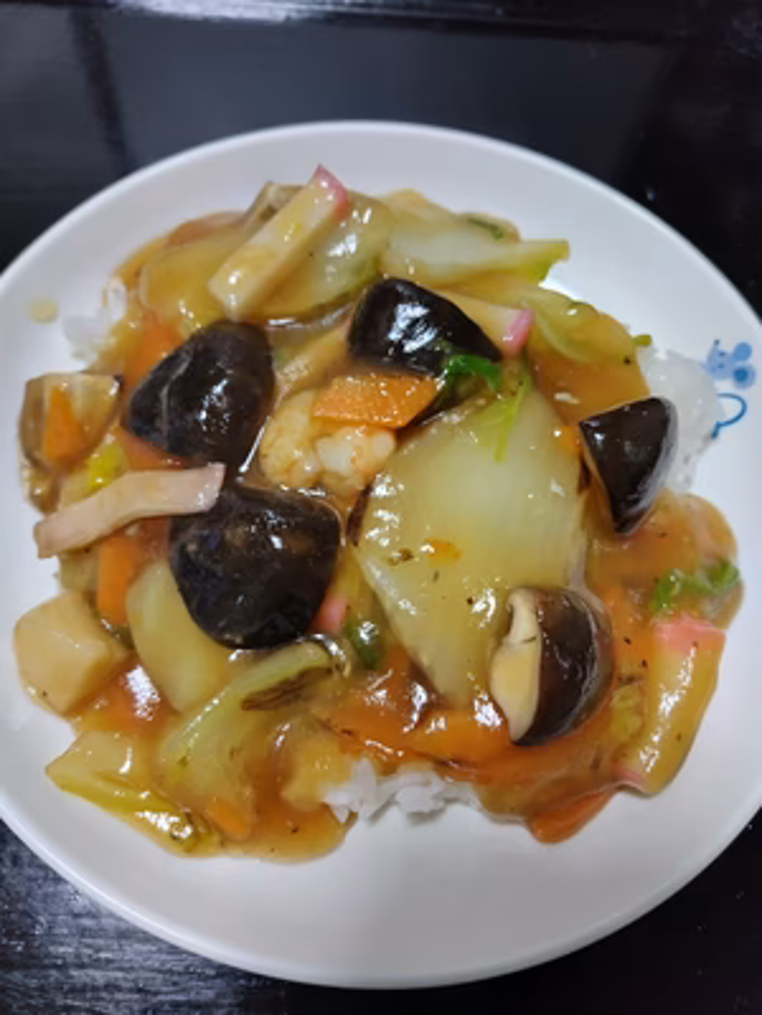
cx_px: 381
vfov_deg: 73.9
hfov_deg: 58.9
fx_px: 675
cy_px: 508
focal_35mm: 23
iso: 444
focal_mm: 5.5
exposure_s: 1/120
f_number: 1.9
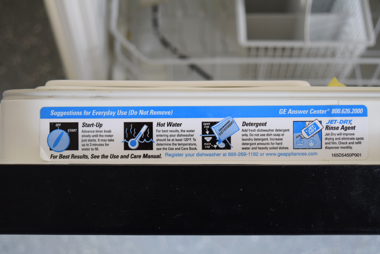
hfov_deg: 33.4
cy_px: 127
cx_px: 190
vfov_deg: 22.7
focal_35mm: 60
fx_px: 634
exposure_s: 1/60
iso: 720
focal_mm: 40
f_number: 5
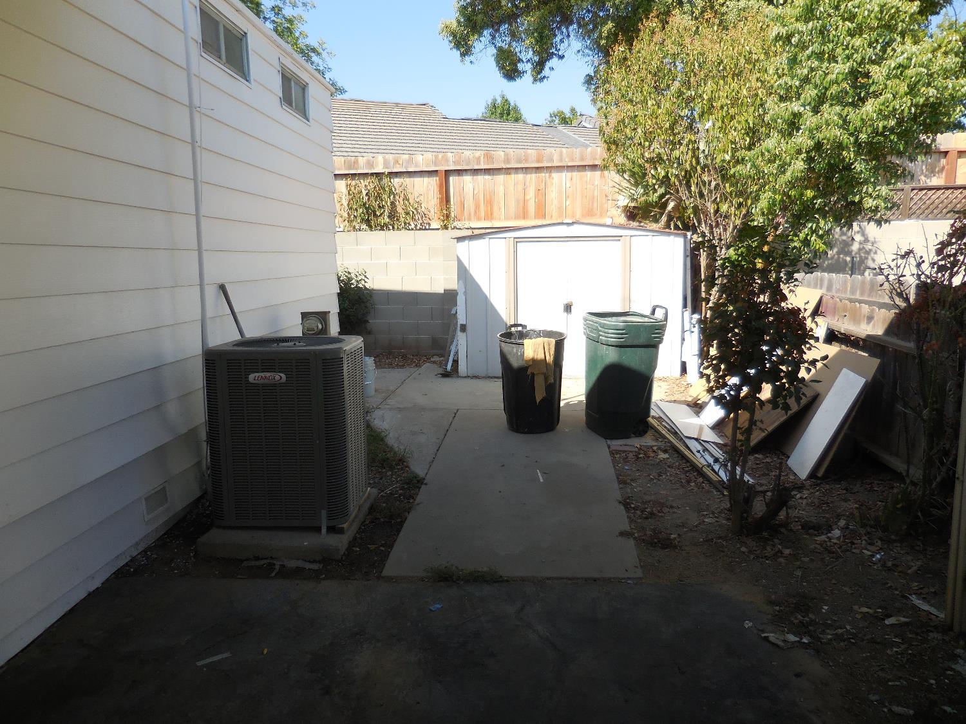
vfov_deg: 54.9
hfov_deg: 69.4
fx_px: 698
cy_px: 362
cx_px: 483
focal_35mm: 25
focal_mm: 4.5
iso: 125
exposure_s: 1/640
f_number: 3.3
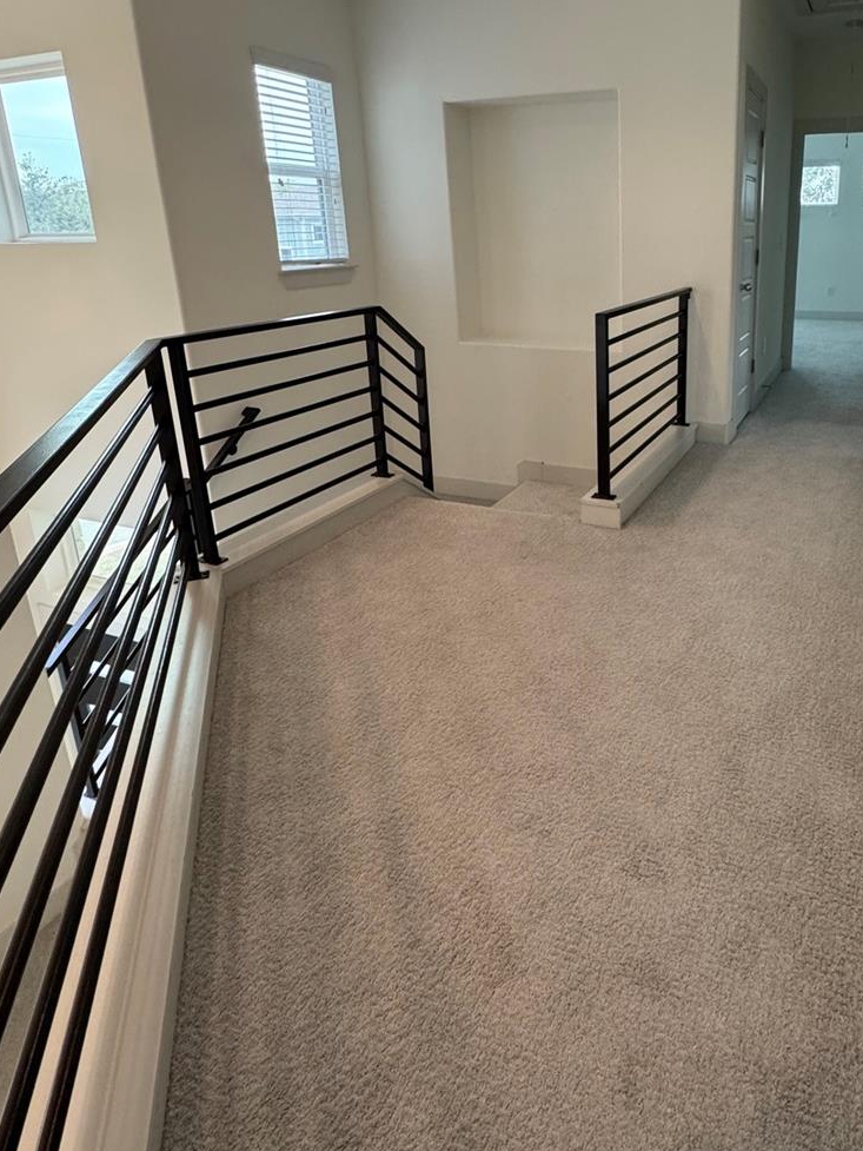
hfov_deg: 59.0
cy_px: 431
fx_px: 731
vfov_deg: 75.0
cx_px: 606
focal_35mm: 22
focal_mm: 2.22
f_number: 2.2
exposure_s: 1/120
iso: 320
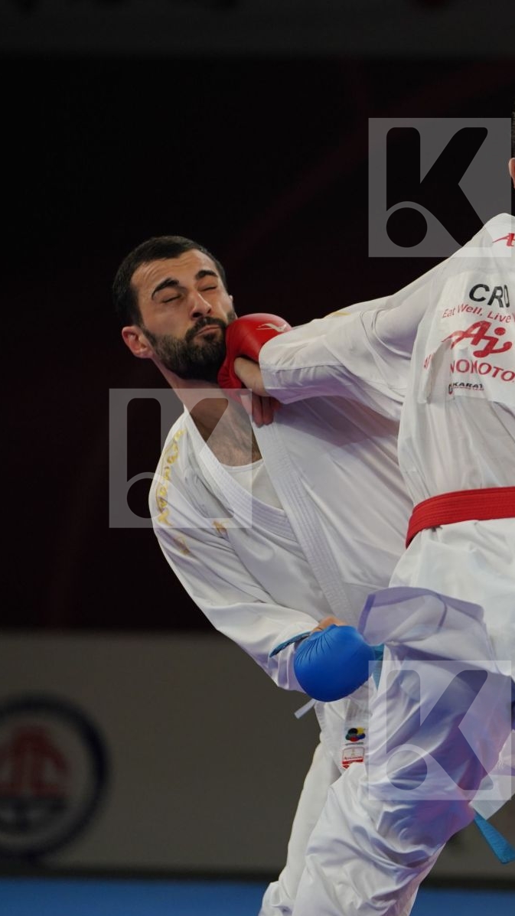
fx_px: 7650
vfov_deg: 6.9
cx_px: 440
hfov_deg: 3.9
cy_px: 458
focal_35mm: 315
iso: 1000
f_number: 2.8
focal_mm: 200
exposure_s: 1/1000
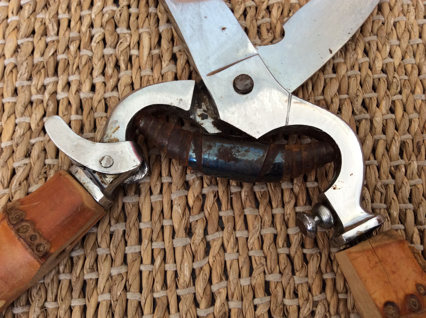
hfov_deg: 56.9
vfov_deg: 44.1
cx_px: 213
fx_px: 393
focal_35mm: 32
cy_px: 159
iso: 80
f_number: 2.4
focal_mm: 3.3
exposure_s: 1/25
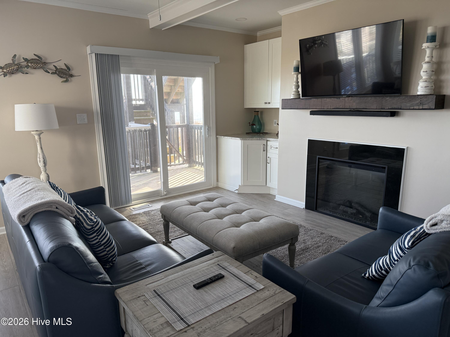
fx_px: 312
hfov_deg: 71.6
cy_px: 168
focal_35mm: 24
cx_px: 225
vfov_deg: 56.8
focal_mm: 6.76
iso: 160
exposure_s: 1/241
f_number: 1.78
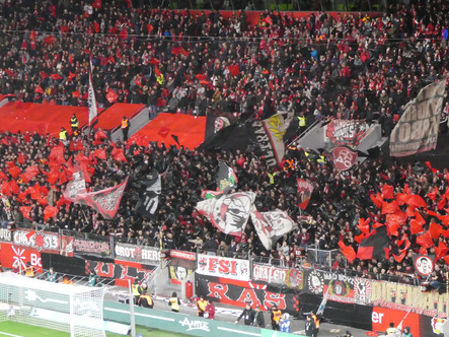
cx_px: 294
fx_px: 1686
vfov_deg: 11.4
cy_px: 155
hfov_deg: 15.1
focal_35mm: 130
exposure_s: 1/80
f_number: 4.9
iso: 1250
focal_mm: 16.1
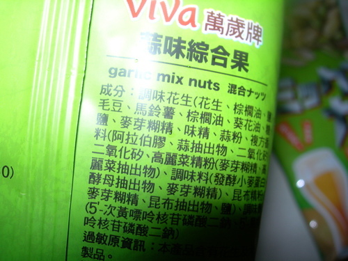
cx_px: 174
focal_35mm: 38
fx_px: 382
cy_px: 130
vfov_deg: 37.7
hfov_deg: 49.0
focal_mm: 7.8
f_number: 4.8
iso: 50
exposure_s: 1/60.1
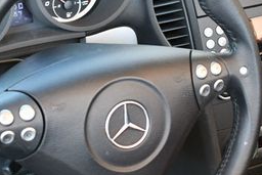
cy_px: 119
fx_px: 801
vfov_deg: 12.5
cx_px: 157
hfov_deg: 18.6
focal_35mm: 110
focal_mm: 22
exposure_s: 1/125
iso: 900
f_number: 3.8
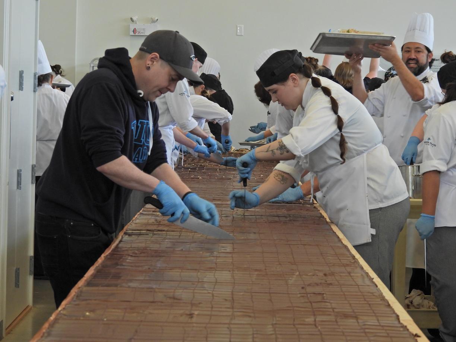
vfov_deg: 9.9
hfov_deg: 13.2
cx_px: 228
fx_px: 1976
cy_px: 171
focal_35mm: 150
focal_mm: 26.8
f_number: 4.5
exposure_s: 1/60
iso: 360
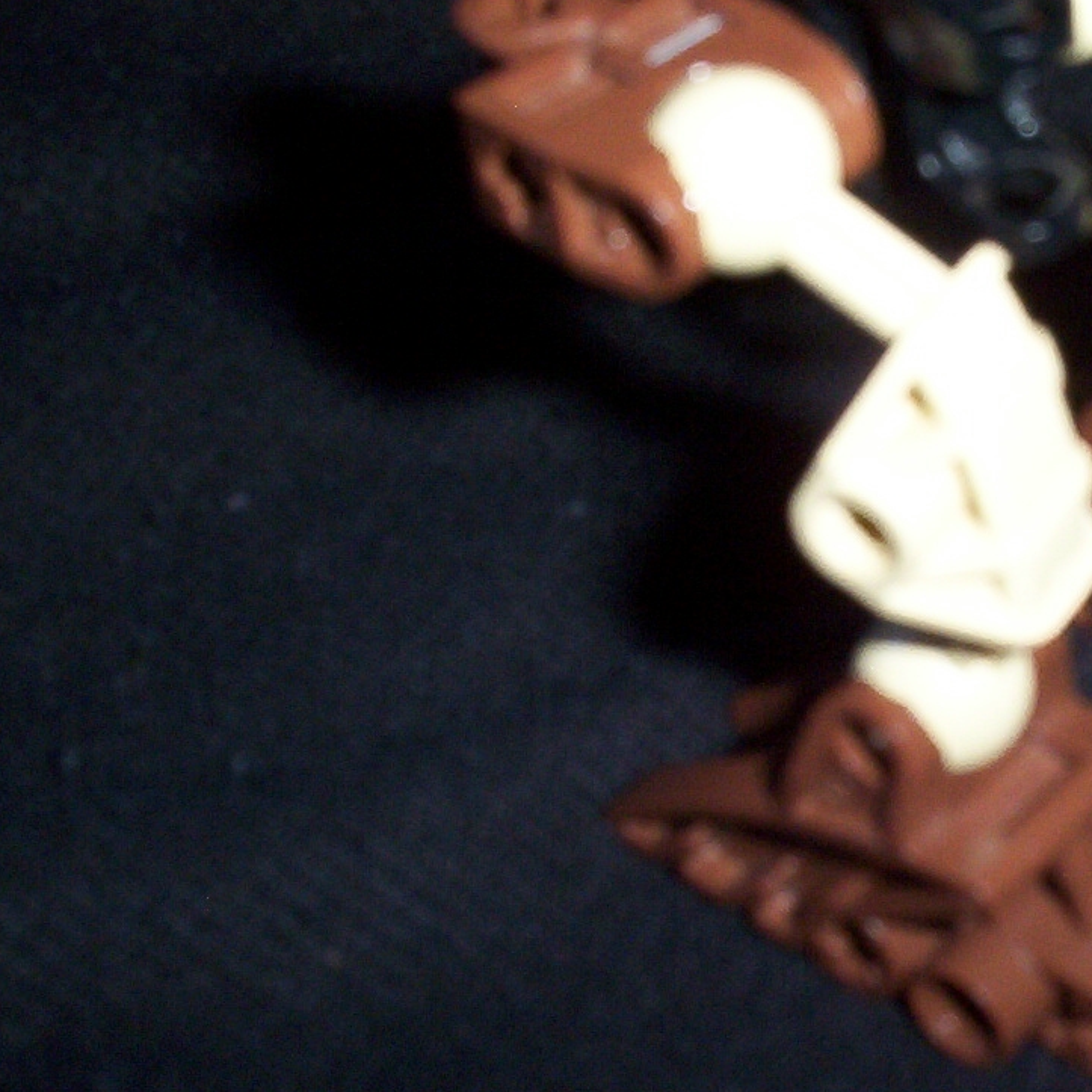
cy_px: 603
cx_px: 1023
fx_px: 2784
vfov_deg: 22.2
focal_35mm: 78
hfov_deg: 21.6
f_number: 4.5
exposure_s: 1/30
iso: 140
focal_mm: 6
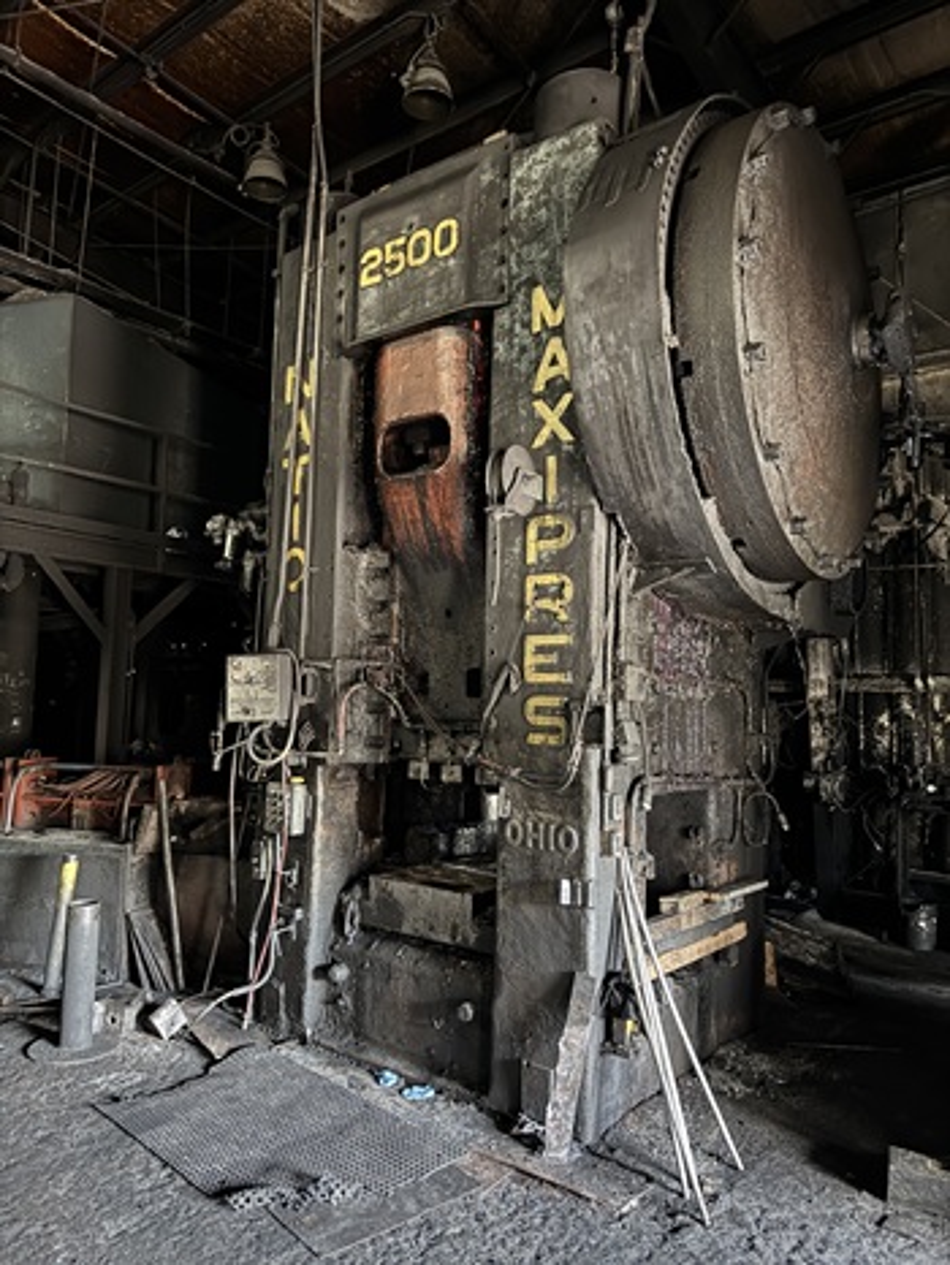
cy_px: 632
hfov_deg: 56.9
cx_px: 475
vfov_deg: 71.6
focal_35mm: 24
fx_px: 877
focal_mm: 6.76
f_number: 1.78
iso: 1250
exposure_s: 1/12
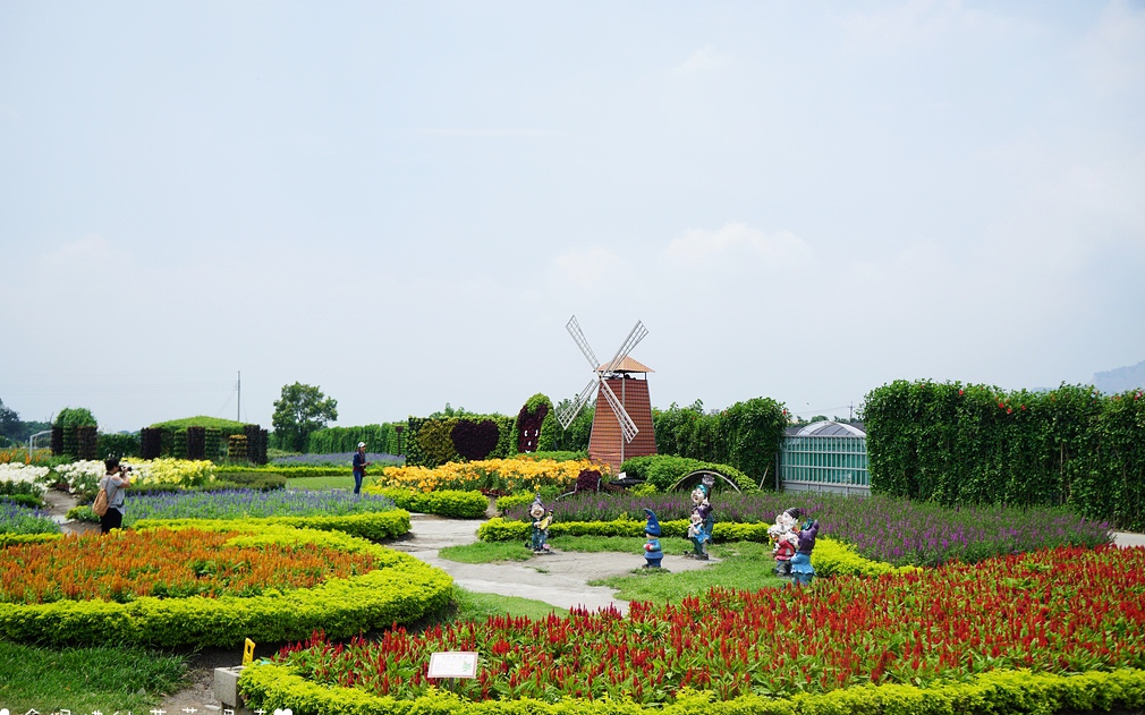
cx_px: 568
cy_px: 385
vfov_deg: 40.6
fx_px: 967
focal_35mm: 31
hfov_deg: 61.2
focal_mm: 20
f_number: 4
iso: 100
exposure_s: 1/1250
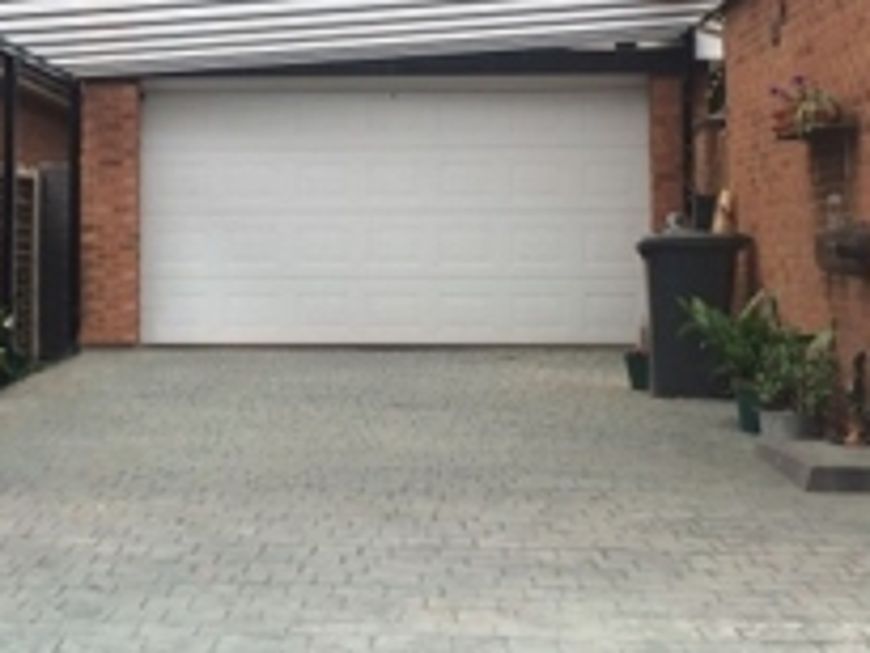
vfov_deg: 19.9
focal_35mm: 73
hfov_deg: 26.6
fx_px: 1836
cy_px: 100
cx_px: 344
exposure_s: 1/261
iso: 32
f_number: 2.2
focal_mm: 4.12
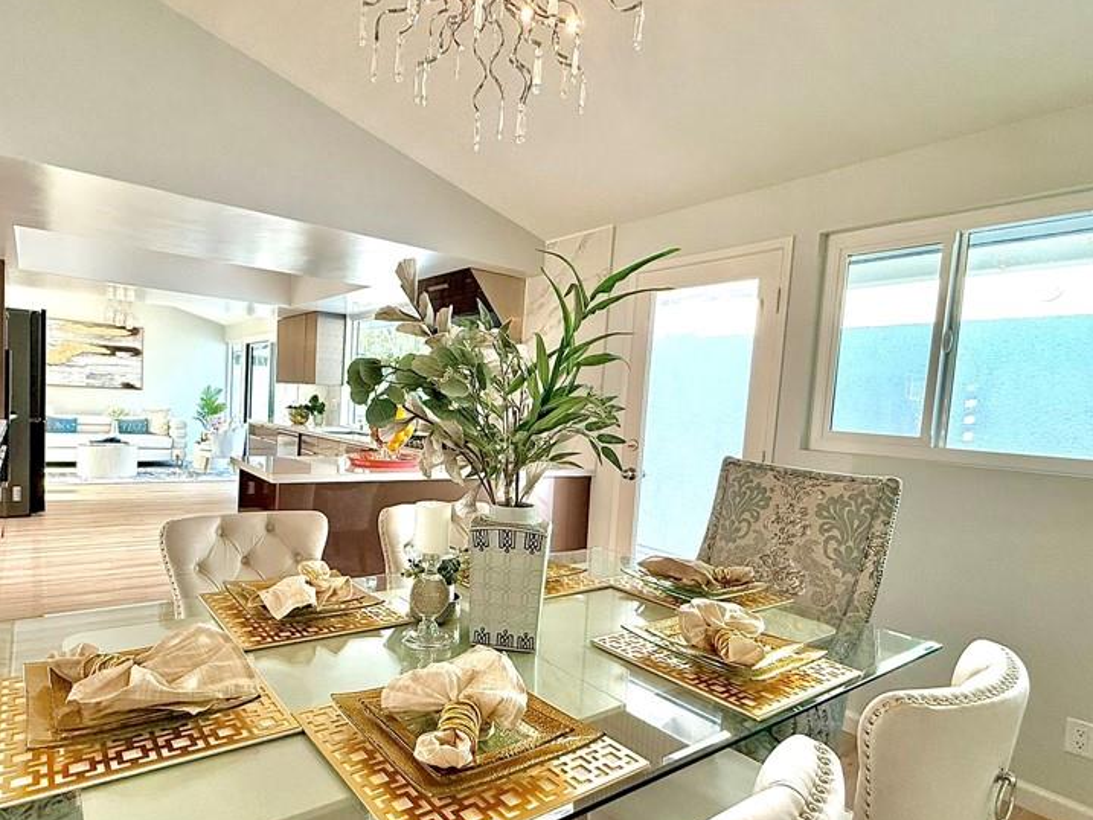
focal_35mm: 20
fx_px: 632
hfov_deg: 81.2
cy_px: 448
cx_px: 462
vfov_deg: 65.9
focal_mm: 2.22
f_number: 2.2
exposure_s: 1/120
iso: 125
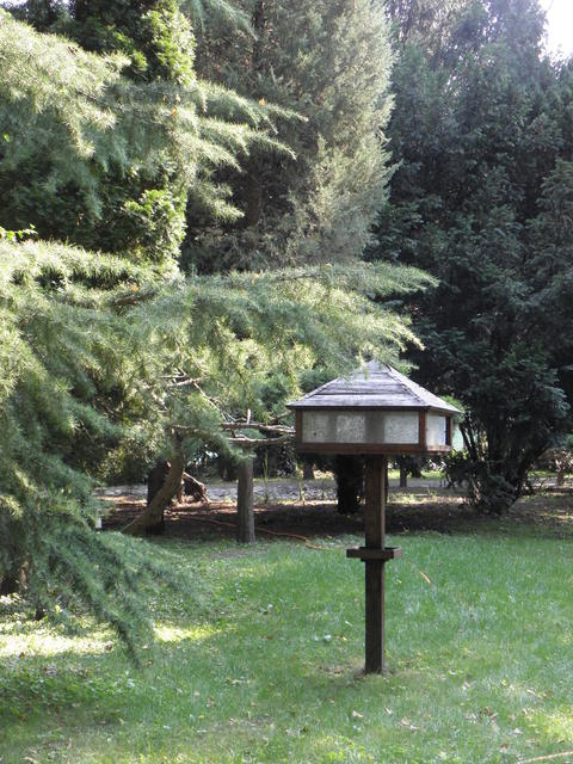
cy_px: 382
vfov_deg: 28.6
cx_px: 286
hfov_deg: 21.6
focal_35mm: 68
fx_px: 1501
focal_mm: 12.13
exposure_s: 1/60
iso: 125
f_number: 3.8
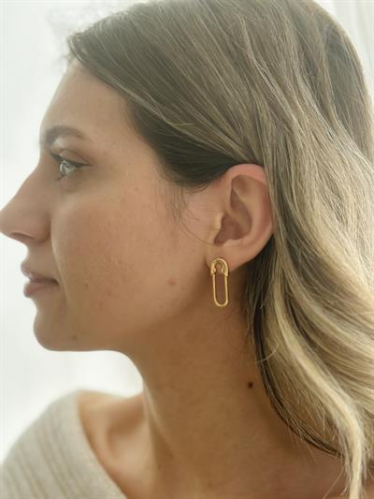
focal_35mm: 48
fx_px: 691
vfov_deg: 39.6
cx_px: 187
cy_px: 250
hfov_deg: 30.3
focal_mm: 6.86
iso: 125
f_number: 1.78
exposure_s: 1/121
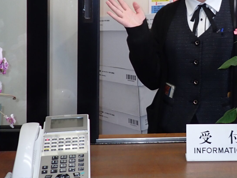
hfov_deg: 31.9
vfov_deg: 23.9
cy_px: 5
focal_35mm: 59
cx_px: 185
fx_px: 404
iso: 200
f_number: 2
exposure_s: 1/80
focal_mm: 4.5
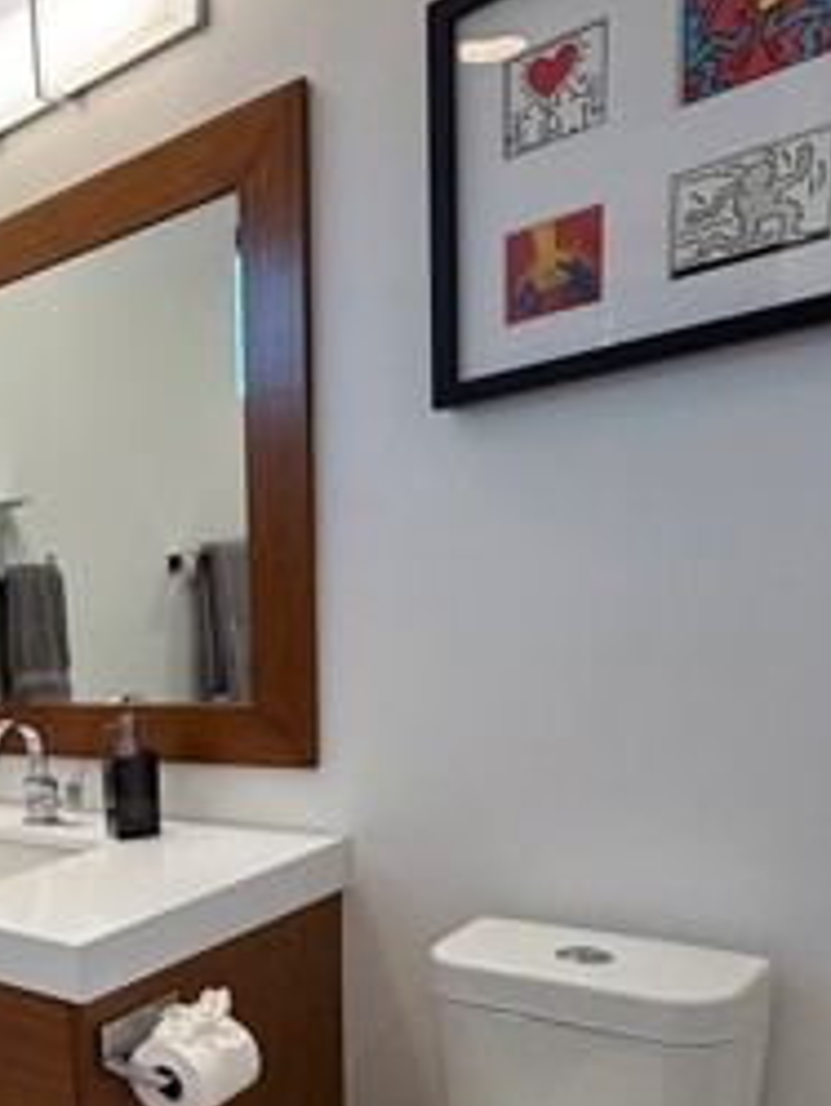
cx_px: -191
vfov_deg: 48.5
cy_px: 879
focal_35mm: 36
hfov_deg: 32.2
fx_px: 1151
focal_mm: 2.22
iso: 125
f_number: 2.2
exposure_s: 1/120
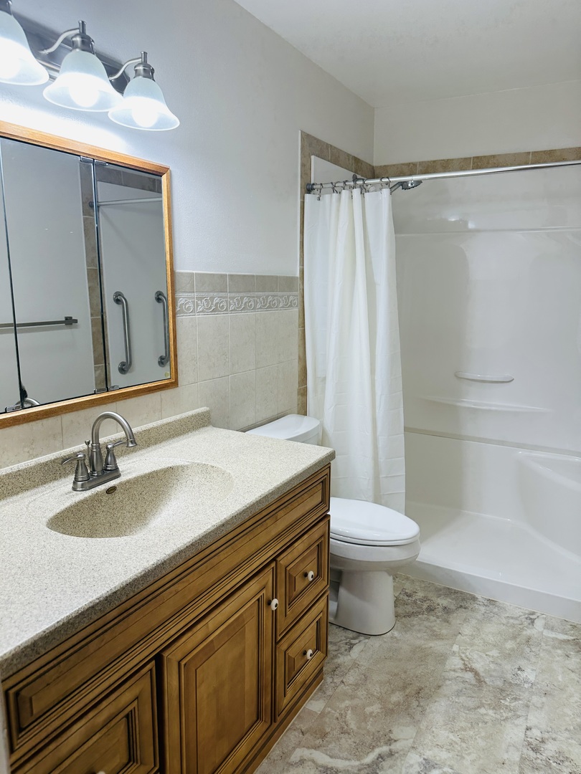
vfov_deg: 71.6
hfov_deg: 56.8
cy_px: 387
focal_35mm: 24
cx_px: 290
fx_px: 537
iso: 64
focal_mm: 6.86
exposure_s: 1/120
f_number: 1.78
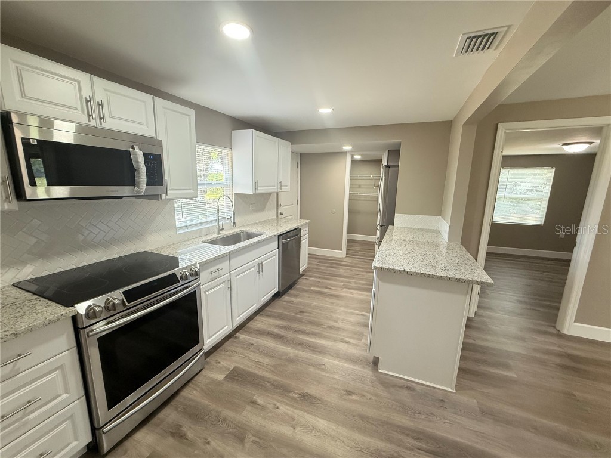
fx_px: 247
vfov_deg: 85.7
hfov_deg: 102.1
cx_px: 306
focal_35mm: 14
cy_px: 229
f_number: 2.2
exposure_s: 1/120
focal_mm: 2.22
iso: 500
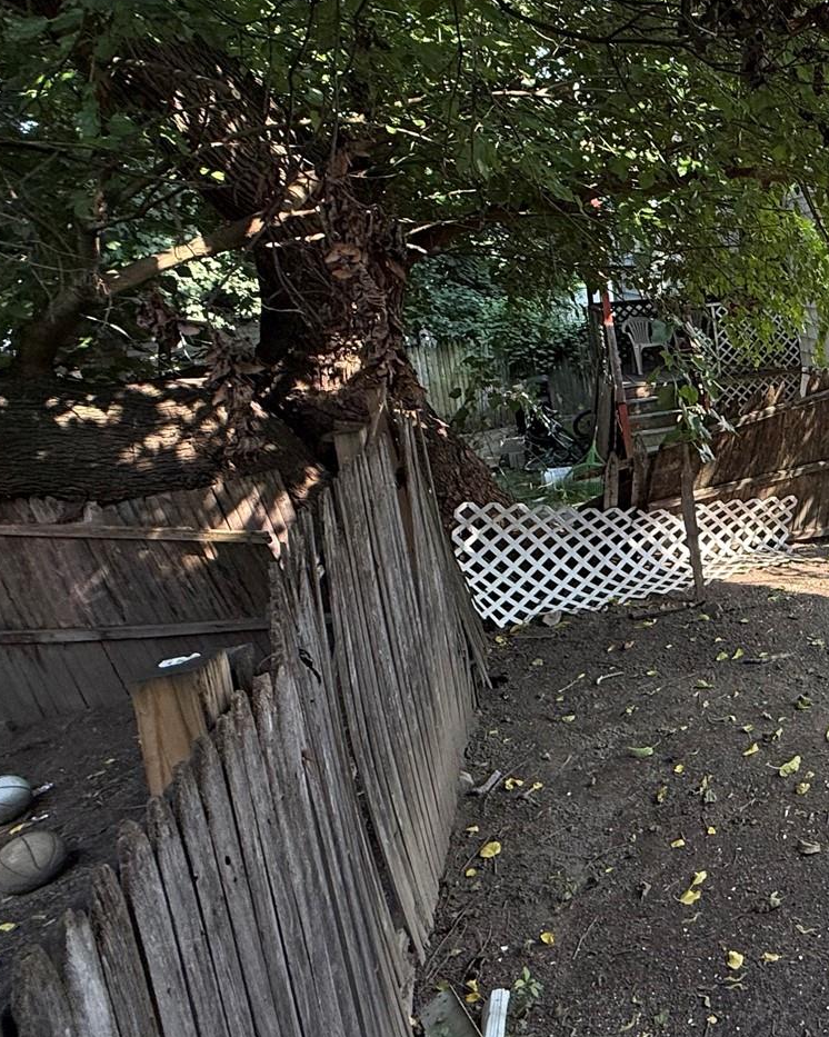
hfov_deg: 38.6
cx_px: 946
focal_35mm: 30
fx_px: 920
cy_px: 357
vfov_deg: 57.6
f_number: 2.2
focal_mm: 2.22
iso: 64
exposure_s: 1/372
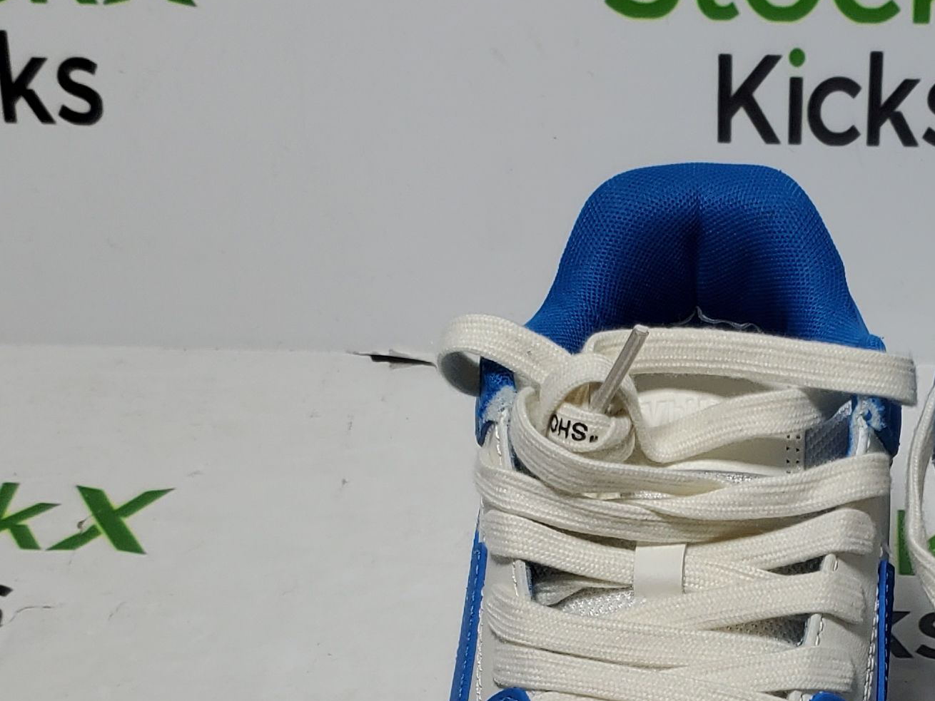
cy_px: 533
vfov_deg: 18.3
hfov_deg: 23.8
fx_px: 2161
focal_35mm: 80
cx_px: 834
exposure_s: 1/912
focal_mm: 4.3
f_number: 1.5
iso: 50
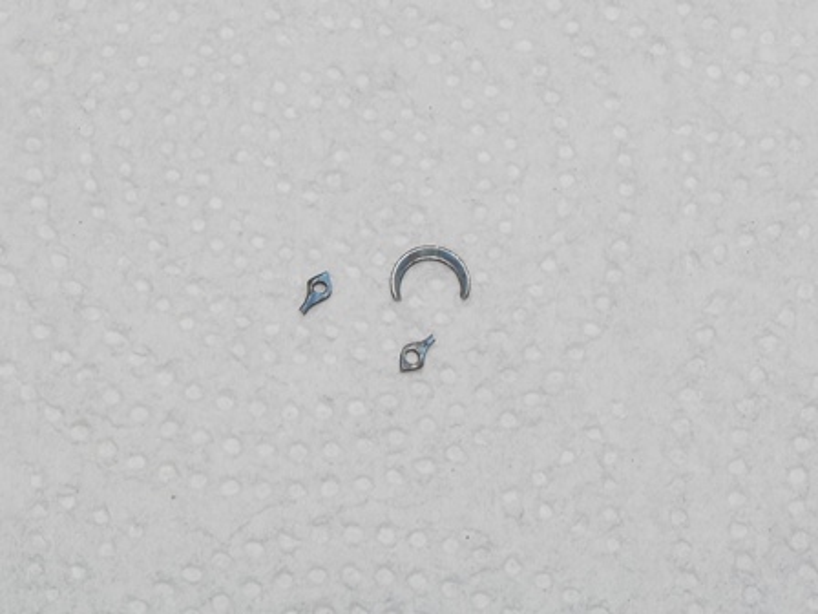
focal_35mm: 87
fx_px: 2056
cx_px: 409
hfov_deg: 22.5
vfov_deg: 17.0
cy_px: 307
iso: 125
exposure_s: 1/100
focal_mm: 15.5
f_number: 4.6
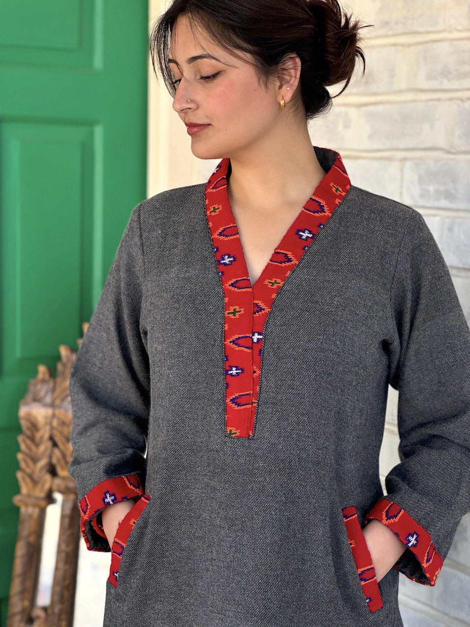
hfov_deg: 19.1
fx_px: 1394
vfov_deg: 25.3
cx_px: 235
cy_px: 314
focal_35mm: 77
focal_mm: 9
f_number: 2.8
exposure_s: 1/99
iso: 80
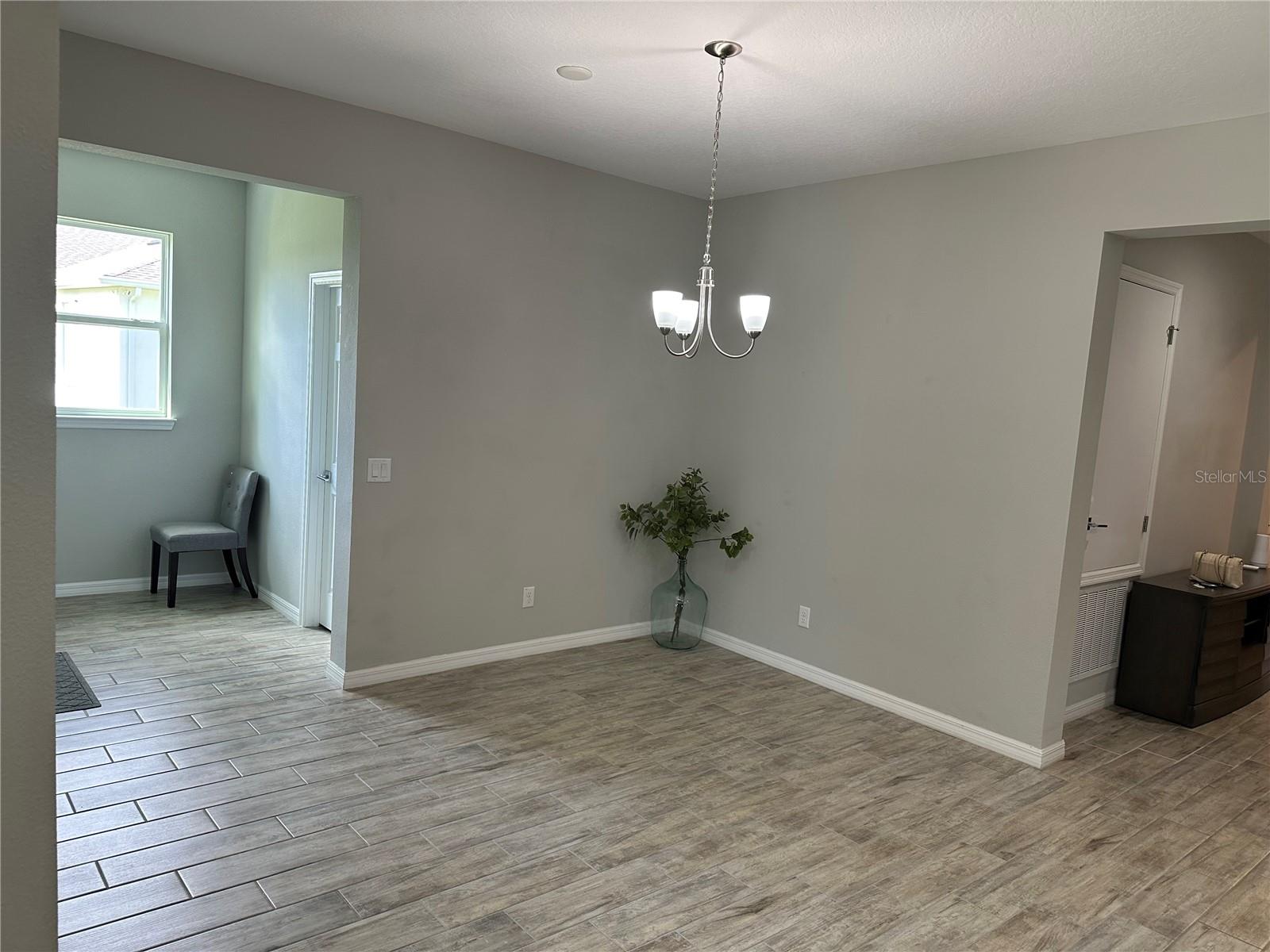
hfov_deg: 71.6
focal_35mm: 24
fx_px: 881
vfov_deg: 56.8
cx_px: 635
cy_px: 476
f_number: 1.78
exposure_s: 1/120
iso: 160
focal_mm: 6.86
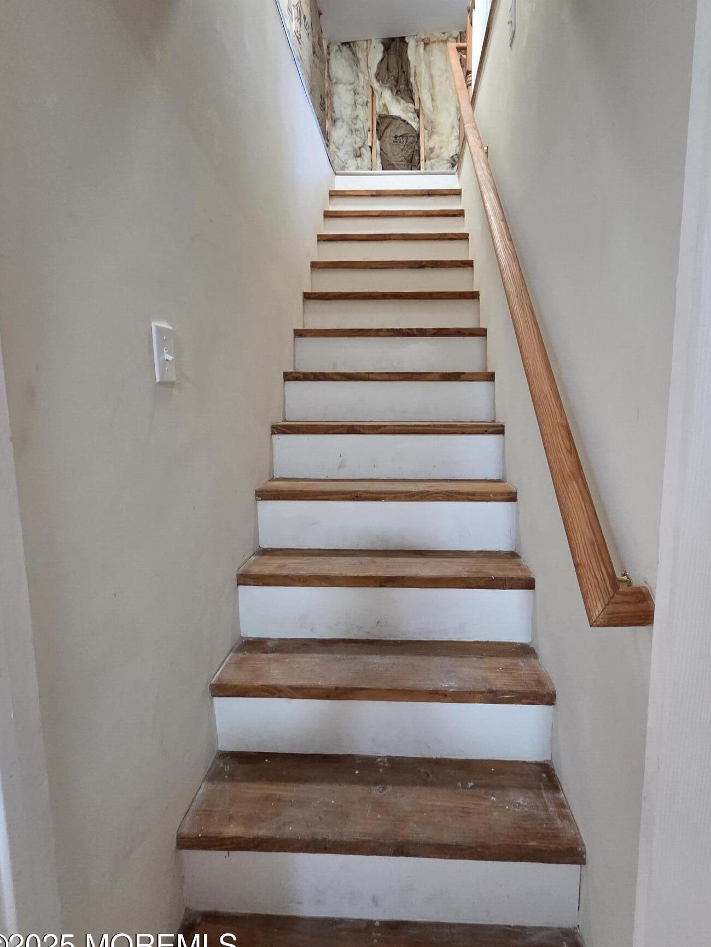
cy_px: 449
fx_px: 411
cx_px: 392
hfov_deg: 81.5
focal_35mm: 15
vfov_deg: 98.1
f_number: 2.2
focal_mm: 2.2
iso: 1000
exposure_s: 1/60
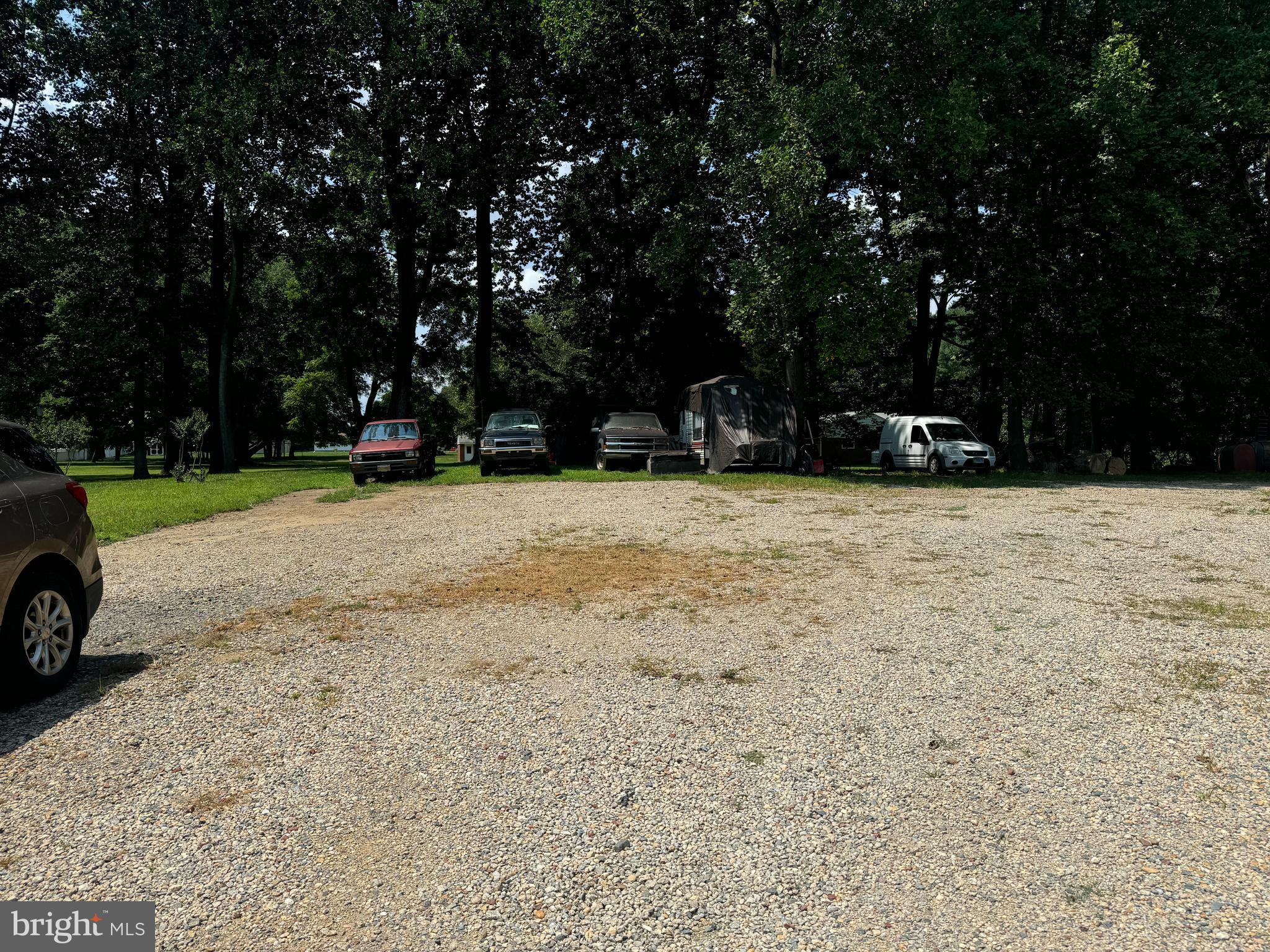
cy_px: 476
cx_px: 635
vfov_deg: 56.8
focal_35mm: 24
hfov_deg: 71.6
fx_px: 881
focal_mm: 6.76
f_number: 1.78
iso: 80
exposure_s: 1/5814
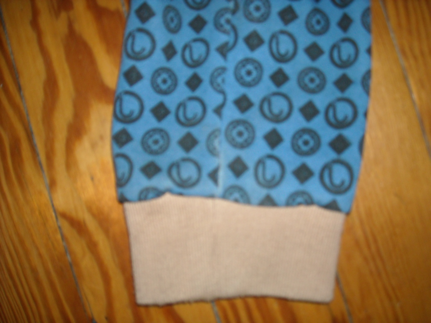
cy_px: 162
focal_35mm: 35
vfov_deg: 40.7
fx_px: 436
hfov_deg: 52.6
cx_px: 216
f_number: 2.8
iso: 200
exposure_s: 1/60
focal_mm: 5.7
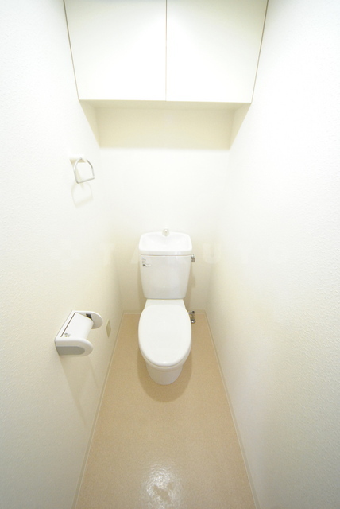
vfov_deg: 112.6
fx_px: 170
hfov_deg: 90.1
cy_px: 254
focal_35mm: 12
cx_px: 170
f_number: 4.5
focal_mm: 8
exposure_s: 1/40
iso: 1600
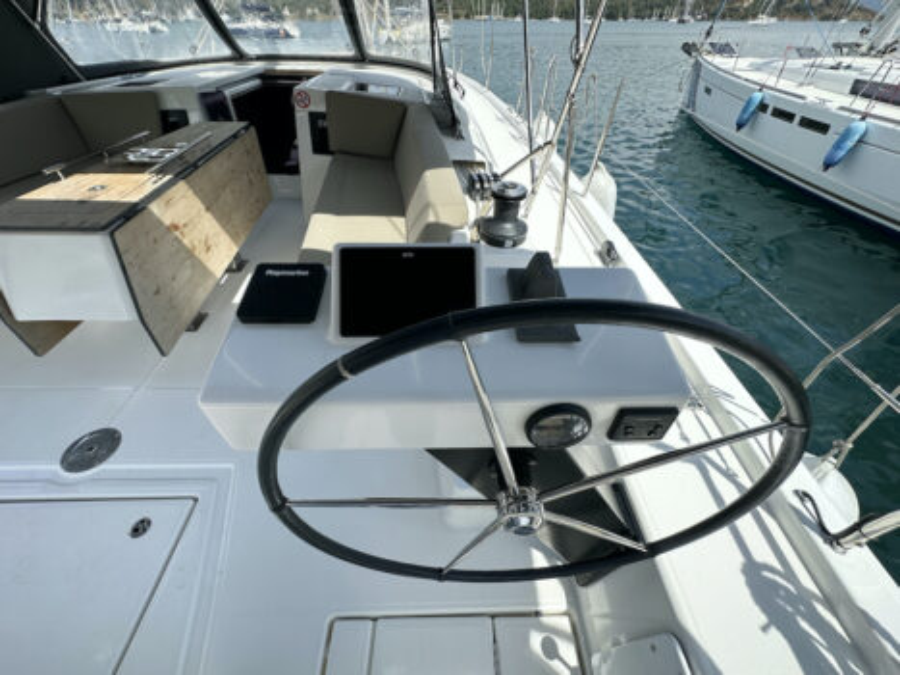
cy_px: 338
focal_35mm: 14
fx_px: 364
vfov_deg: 85.6
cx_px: 450
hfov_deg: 102.1
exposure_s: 1/1233
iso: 40
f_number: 2.2
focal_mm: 2.22
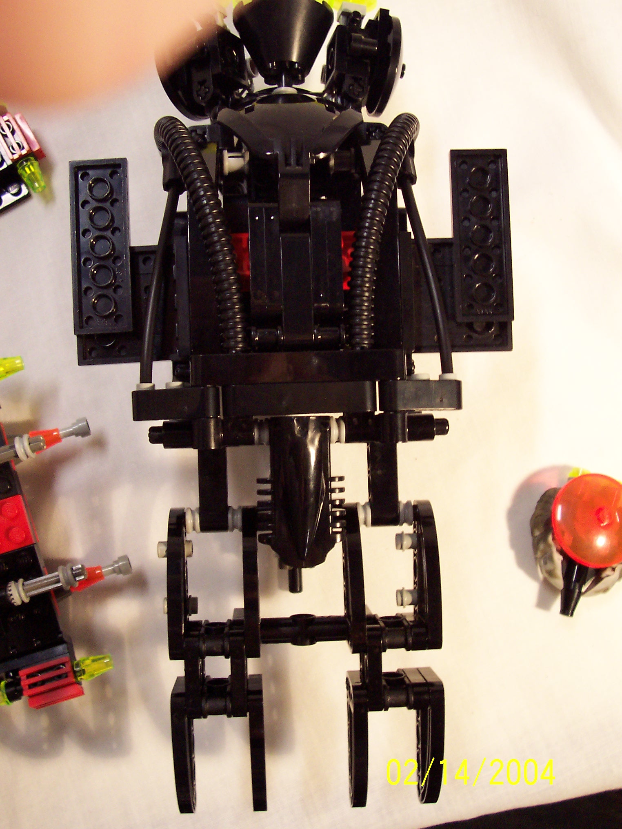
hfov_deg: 38.7
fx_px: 886
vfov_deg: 50.1
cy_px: 414
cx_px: 311
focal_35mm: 37
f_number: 2.8
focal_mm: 5.6
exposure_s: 1/30
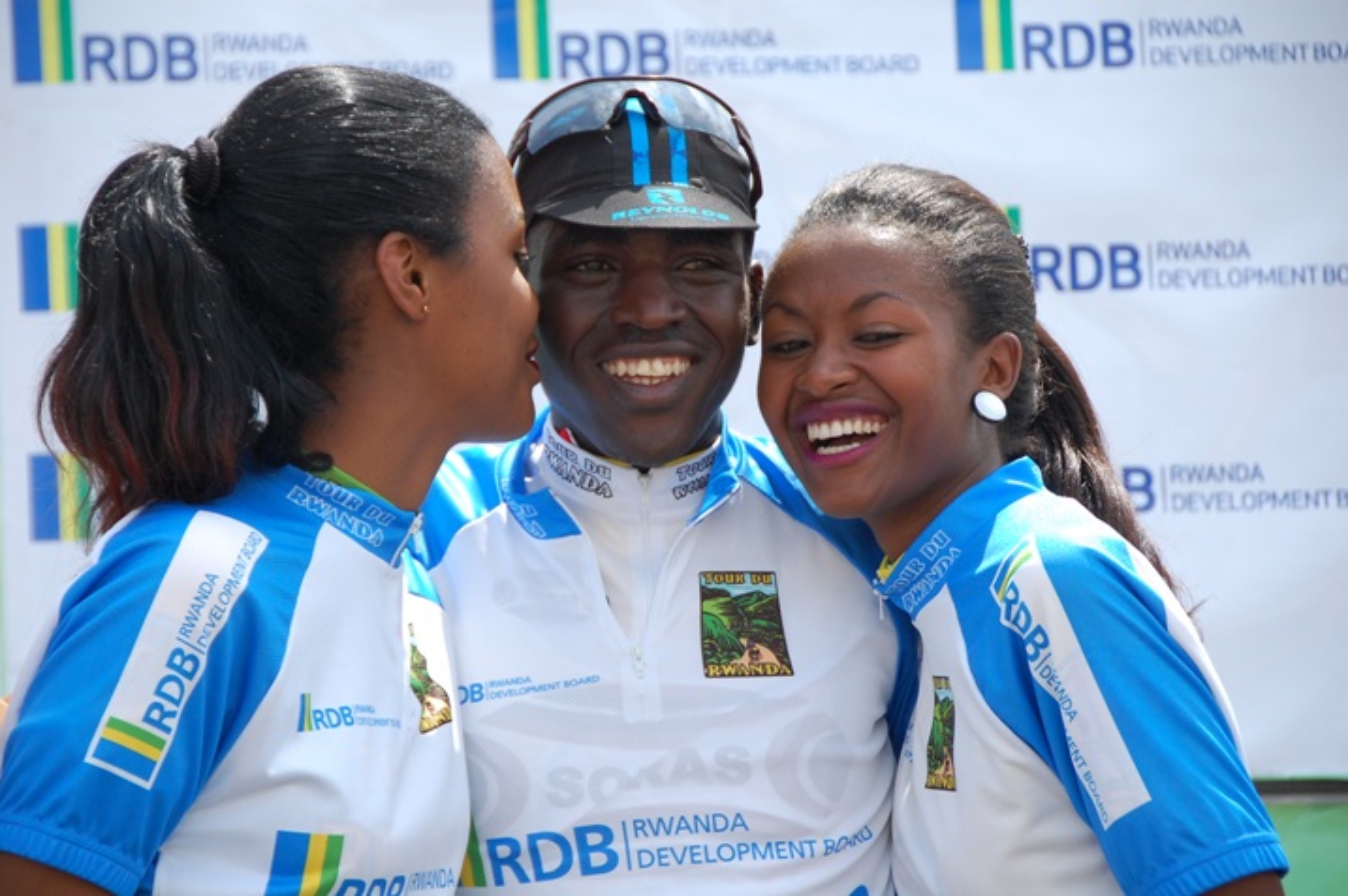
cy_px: 448
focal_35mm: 180
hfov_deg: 11.4
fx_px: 6735
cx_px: 674
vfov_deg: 7.6
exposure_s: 1/800
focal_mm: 120
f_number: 5.6
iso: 400
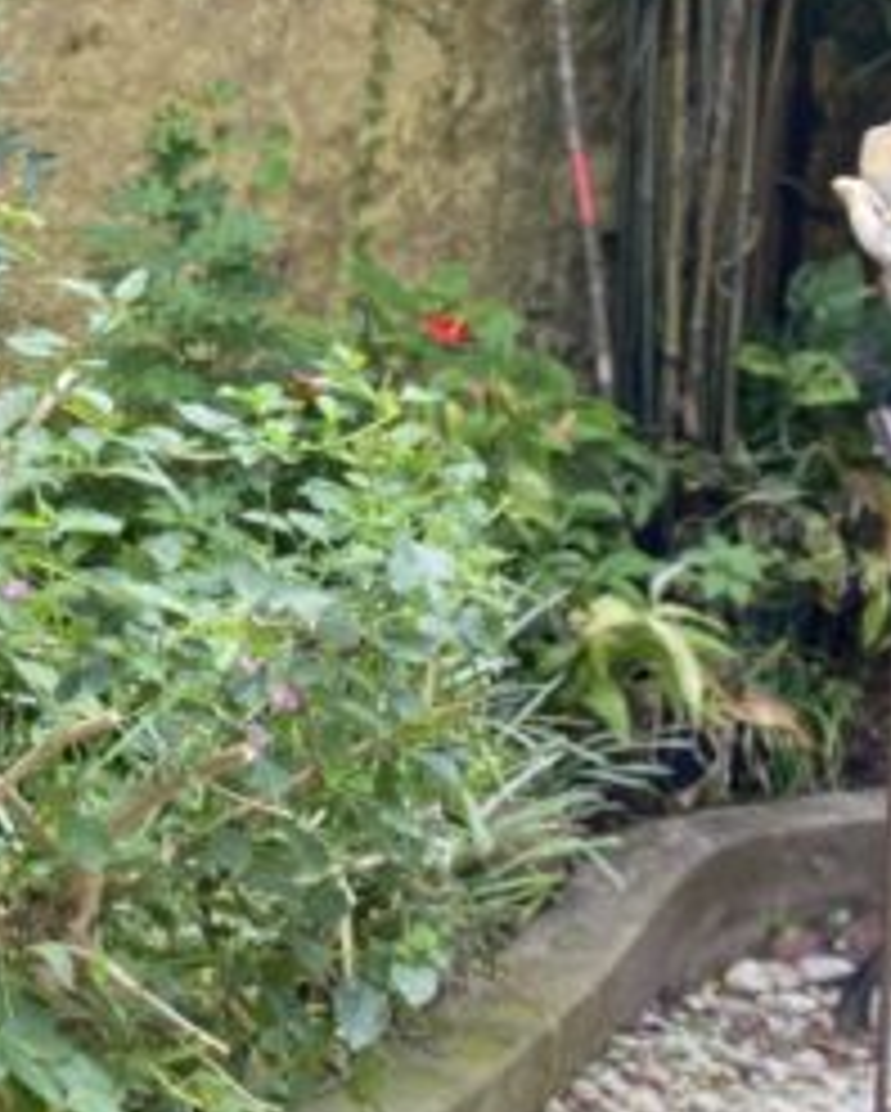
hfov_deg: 14.2
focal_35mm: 105
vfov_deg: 18.2
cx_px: -180
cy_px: 297
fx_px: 3457
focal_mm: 4.25
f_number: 1.8
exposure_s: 1/122
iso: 40
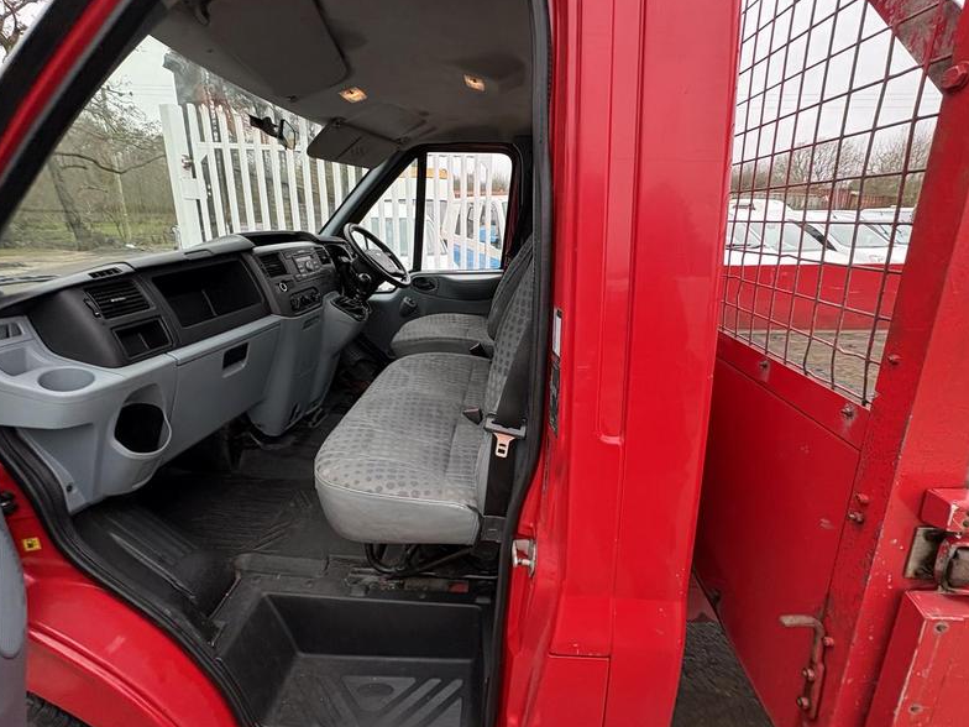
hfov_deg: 94.5
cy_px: 341
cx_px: 478
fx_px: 448
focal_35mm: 16
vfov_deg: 78.0
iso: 125
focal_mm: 2.22
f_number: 2.2
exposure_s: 1/99
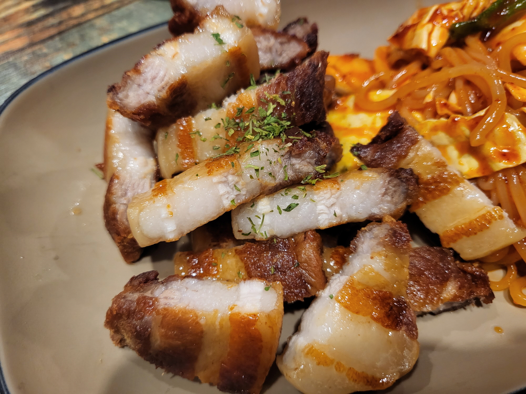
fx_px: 395
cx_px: 263
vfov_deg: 53.1
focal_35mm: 26
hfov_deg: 67.3
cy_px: 197
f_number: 1.8
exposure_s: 1/40
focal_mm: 4.25
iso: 250
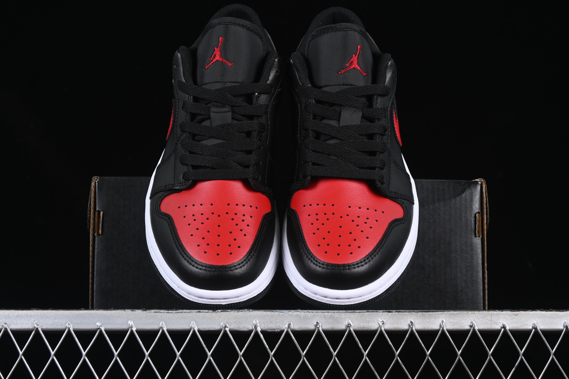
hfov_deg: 27.0
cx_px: 284
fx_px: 1185
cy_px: 190
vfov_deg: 18.2
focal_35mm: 75
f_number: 7.1
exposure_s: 1/60
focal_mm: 50
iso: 160
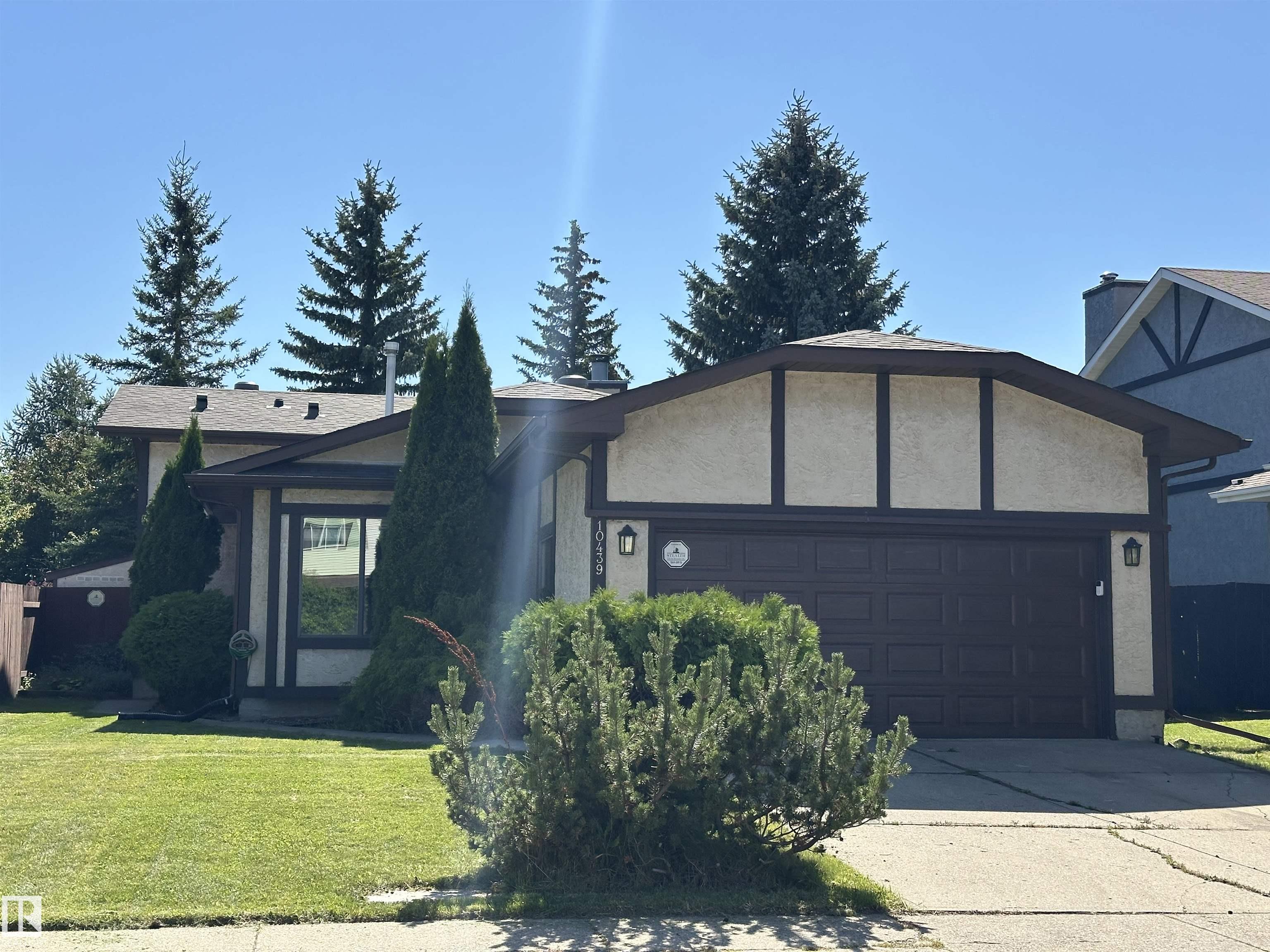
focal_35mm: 48
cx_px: 635
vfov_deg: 30.3
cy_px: 476
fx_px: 1761
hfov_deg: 39.7
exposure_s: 1/4367
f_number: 1.78
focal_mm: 6.86
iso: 64
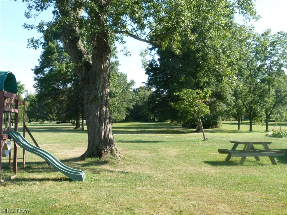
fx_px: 323
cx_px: 144
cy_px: 108
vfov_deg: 36.8
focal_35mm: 39
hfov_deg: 47.9
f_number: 5.6
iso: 400
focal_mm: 7.1
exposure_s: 1/400
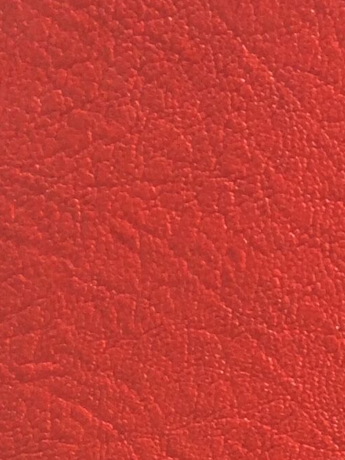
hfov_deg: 9.6
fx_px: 1888
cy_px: 926
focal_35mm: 142
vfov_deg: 12.3
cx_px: 738
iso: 32
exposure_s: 1/622
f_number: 2.2
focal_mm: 4.15
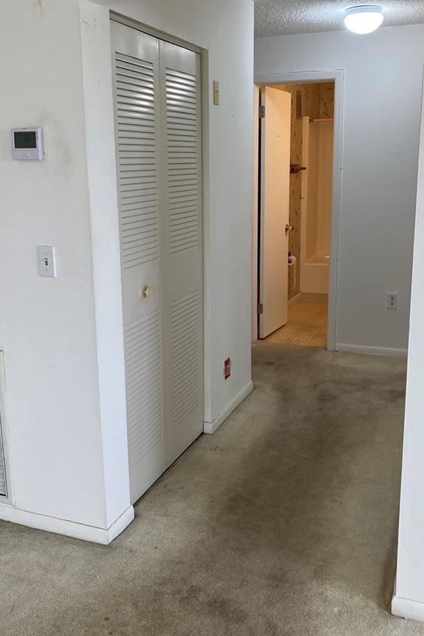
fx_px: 618
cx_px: 217
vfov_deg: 54.3
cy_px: 288
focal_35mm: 35
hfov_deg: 37.9
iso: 80
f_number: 1.8
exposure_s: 1/120
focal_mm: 3.99
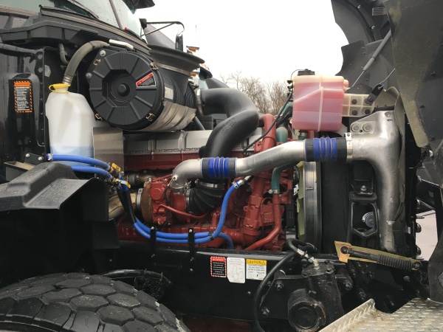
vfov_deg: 48.2
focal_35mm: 29
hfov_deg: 61.7
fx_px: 371
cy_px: 166
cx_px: 222
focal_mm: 4.15
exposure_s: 1/40
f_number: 2.2
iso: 25
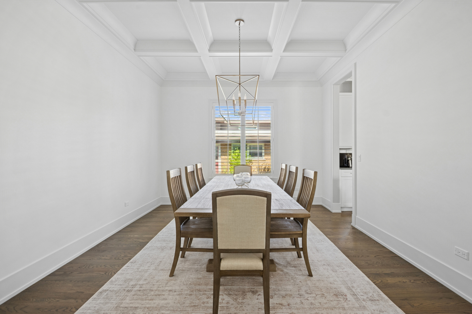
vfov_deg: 77.2
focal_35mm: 15
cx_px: 236
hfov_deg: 100.4
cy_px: 157
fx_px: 197
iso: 200
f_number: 11
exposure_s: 1/3.33
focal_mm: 10
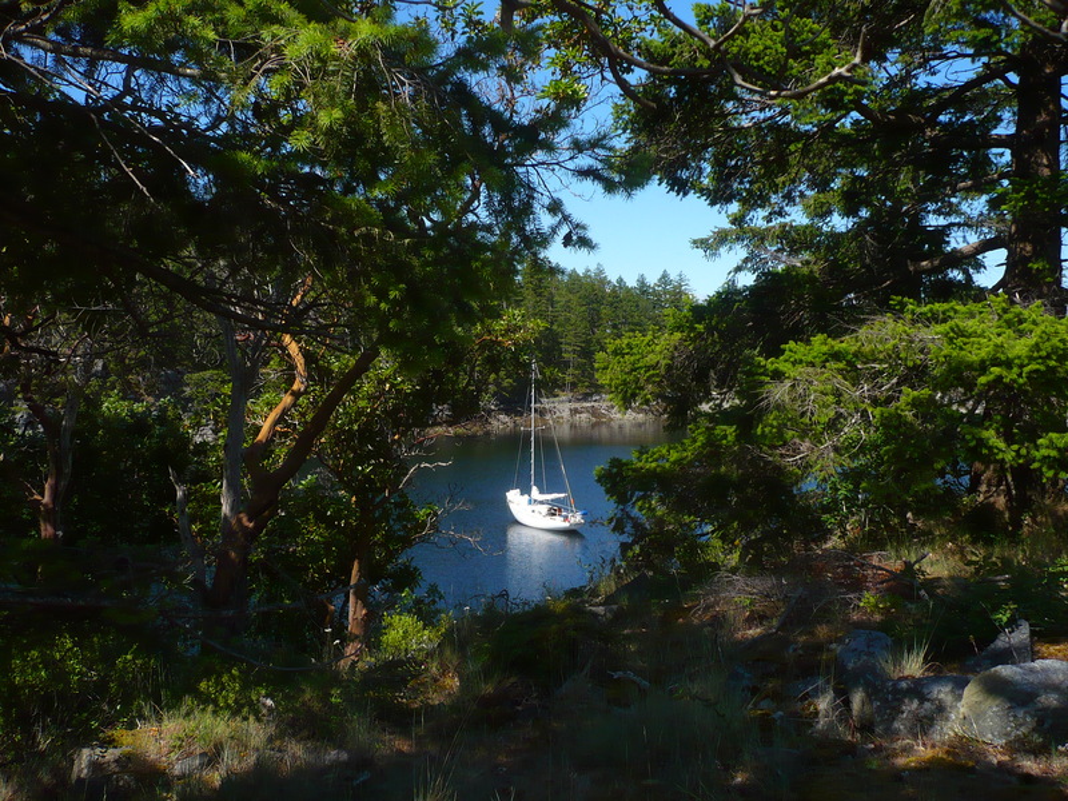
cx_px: 534
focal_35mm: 35
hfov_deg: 52.6
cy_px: 400
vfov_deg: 40.7
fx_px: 1080
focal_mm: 5.8
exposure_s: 1/200
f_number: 8
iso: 100
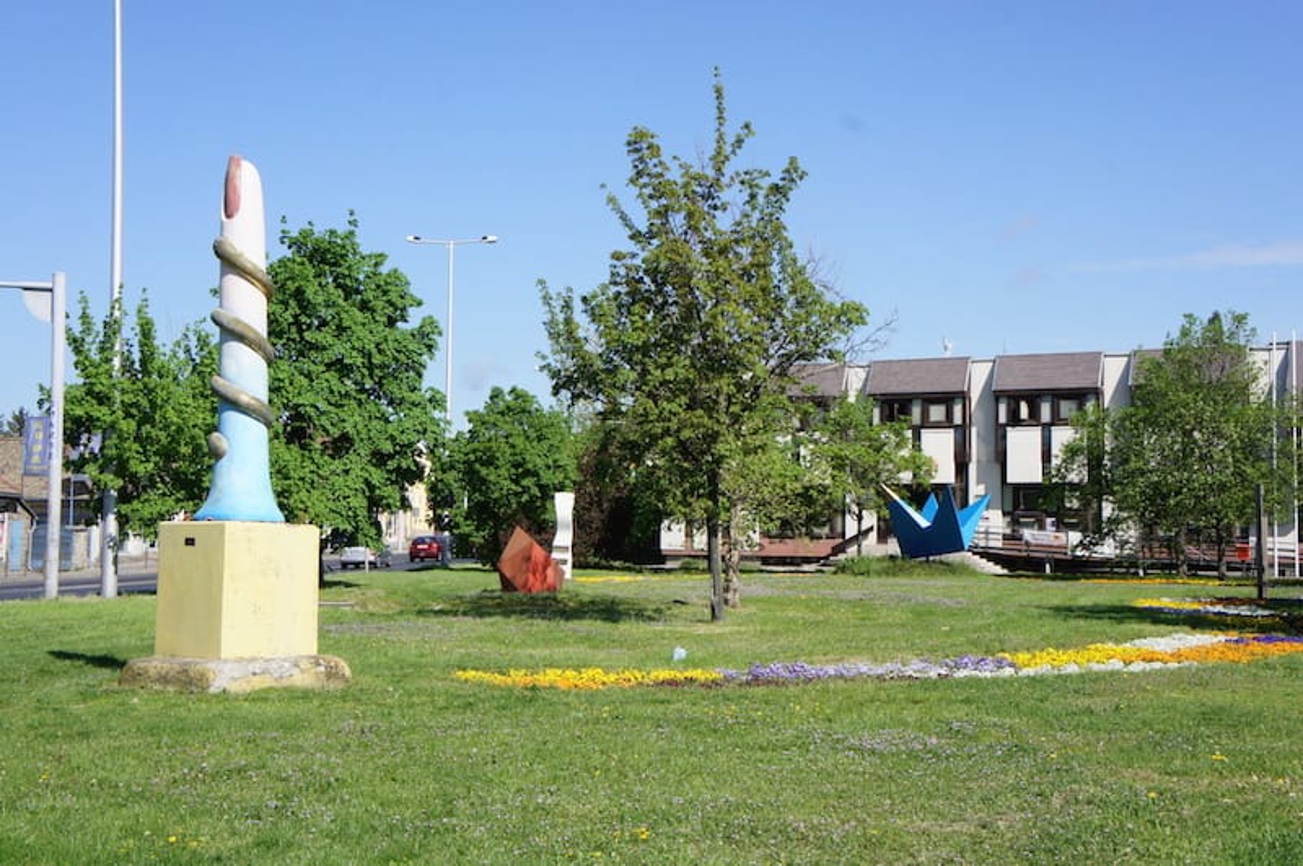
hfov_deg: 41.1
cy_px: 433
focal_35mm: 48
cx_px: 652
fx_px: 1736
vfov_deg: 28.0
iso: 200
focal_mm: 32
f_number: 13
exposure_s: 1/200
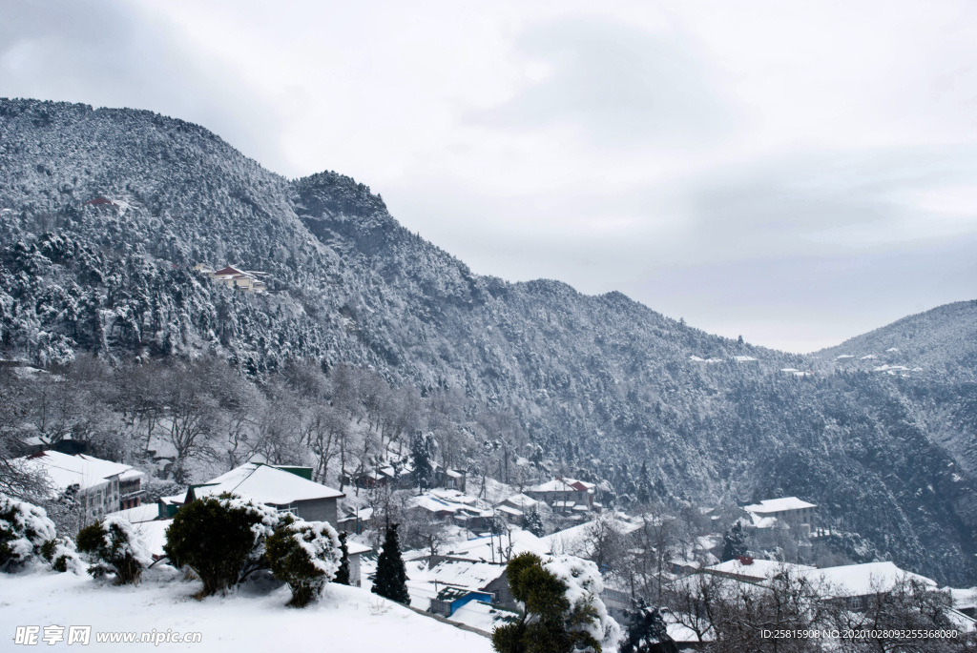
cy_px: 326
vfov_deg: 32.0
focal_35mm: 42
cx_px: 488
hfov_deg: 46.4
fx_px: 1141
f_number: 11
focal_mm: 28
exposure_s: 1/8
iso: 100
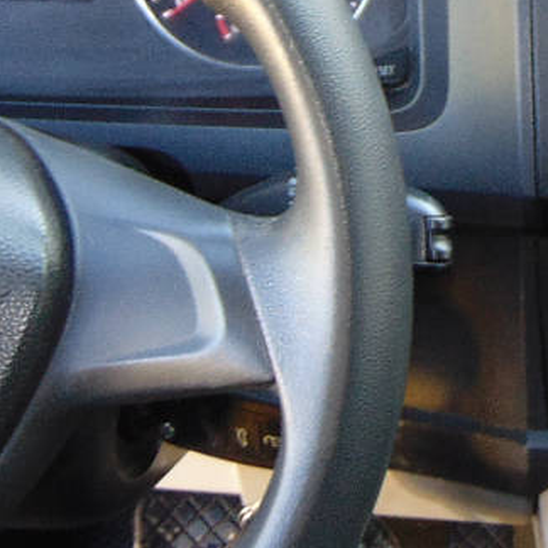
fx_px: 1952
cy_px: 183
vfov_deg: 15.9
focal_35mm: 109
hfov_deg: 15.8
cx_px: 458
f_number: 3
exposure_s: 1/30
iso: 100
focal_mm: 4.5
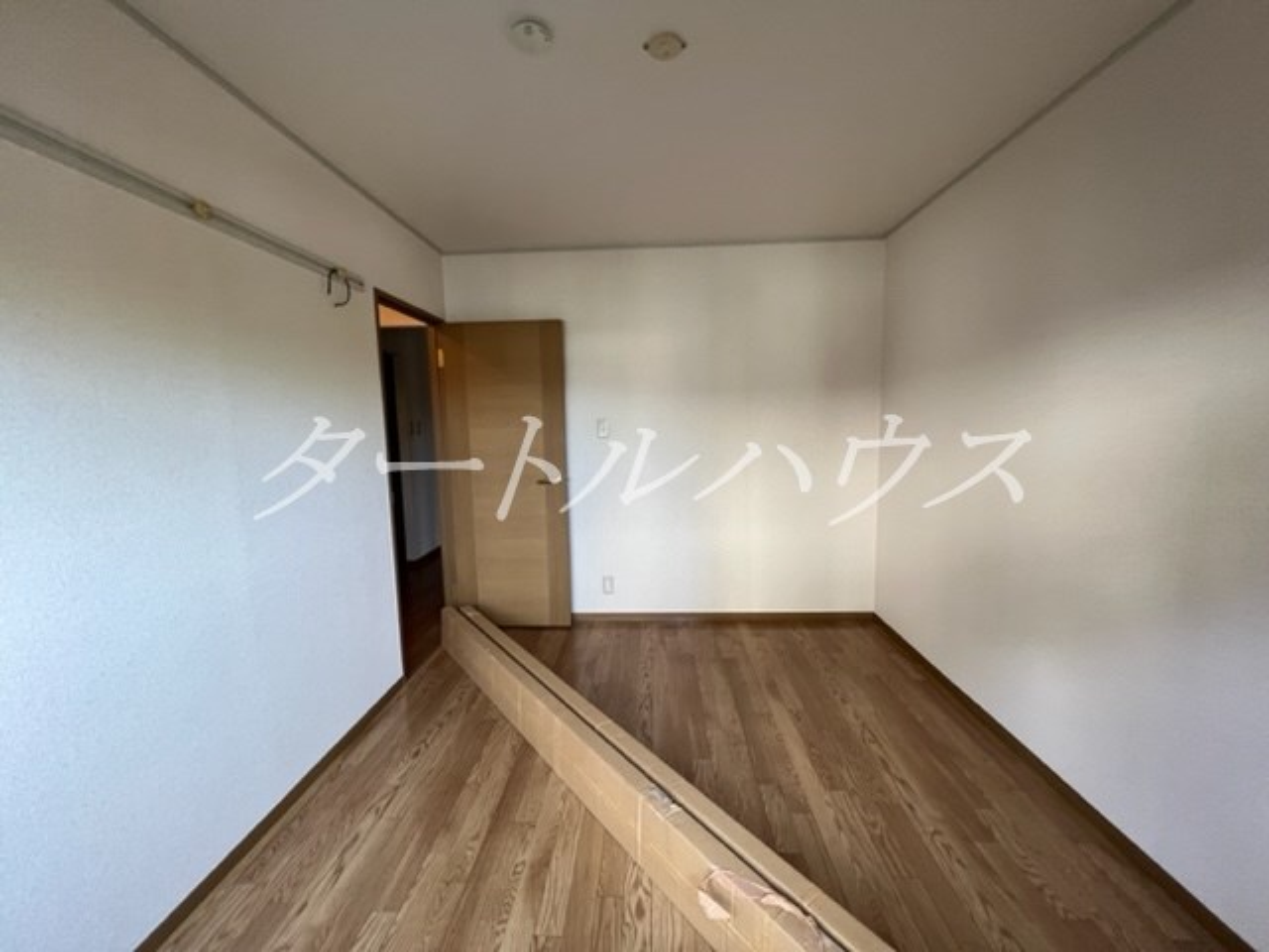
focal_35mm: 13
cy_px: 476
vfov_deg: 89.9
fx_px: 477
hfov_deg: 106.2
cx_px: 634
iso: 200
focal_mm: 1.57
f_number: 1.8
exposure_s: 1/121
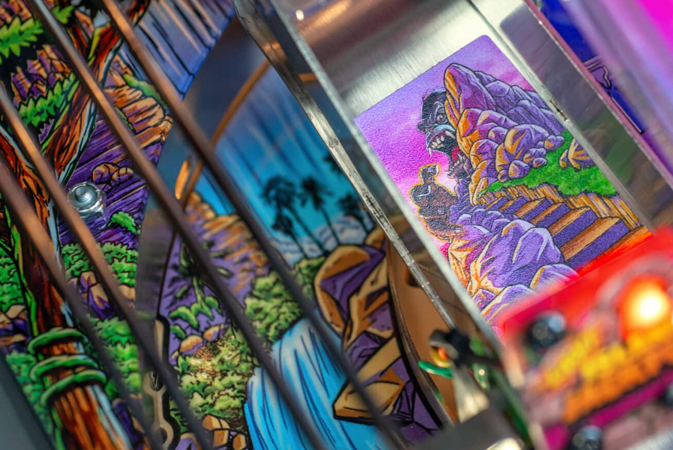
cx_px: 503
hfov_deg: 21.5
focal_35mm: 94
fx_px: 1758
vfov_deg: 14.6
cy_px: 163
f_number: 4.5
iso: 320
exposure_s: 1/80
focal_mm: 60
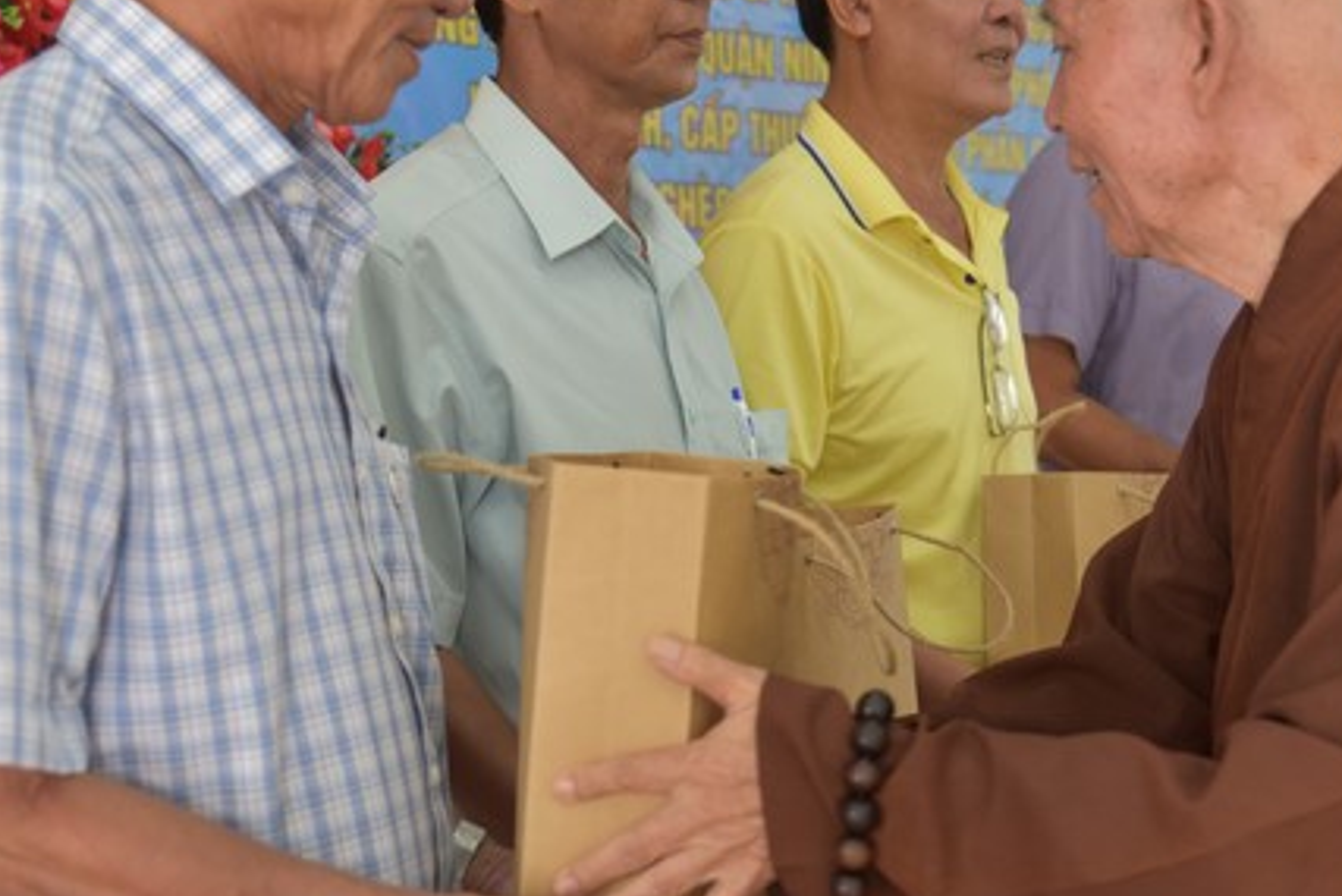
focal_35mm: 73
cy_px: 286
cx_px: 695
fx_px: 2722
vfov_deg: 18.6
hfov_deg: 27.7
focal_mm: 48
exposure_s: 1/60
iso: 500
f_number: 4
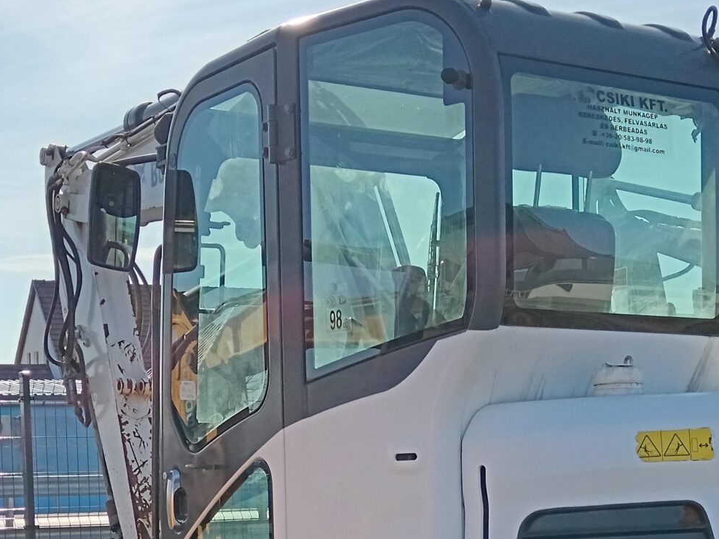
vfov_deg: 17.2
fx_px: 1724
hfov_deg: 23.5
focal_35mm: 83
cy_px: 593
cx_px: 412
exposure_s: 1/816
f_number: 1.9
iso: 100
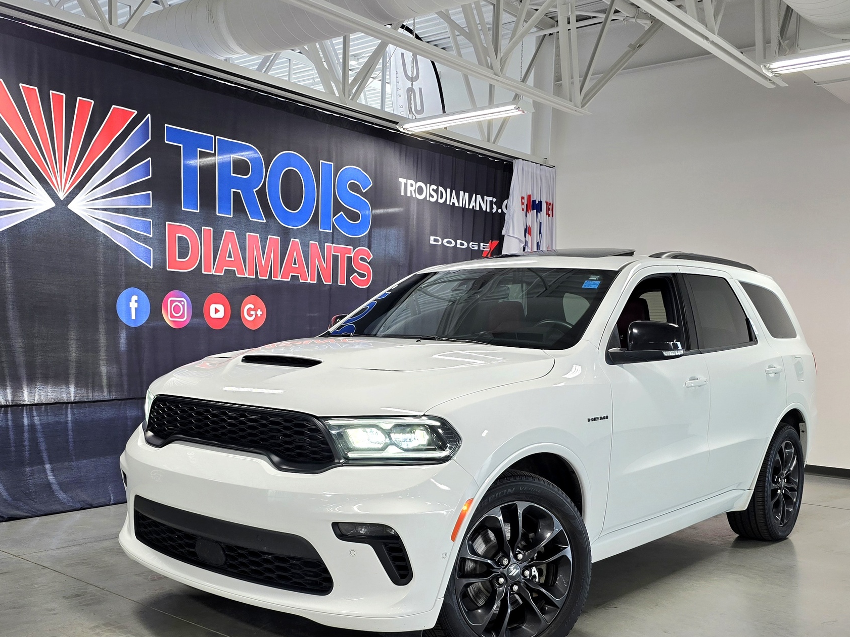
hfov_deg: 63.2
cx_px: 370
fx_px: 688
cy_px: 352
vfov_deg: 49.7
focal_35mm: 28
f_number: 1.7
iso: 80
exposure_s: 1/120
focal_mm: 6.3
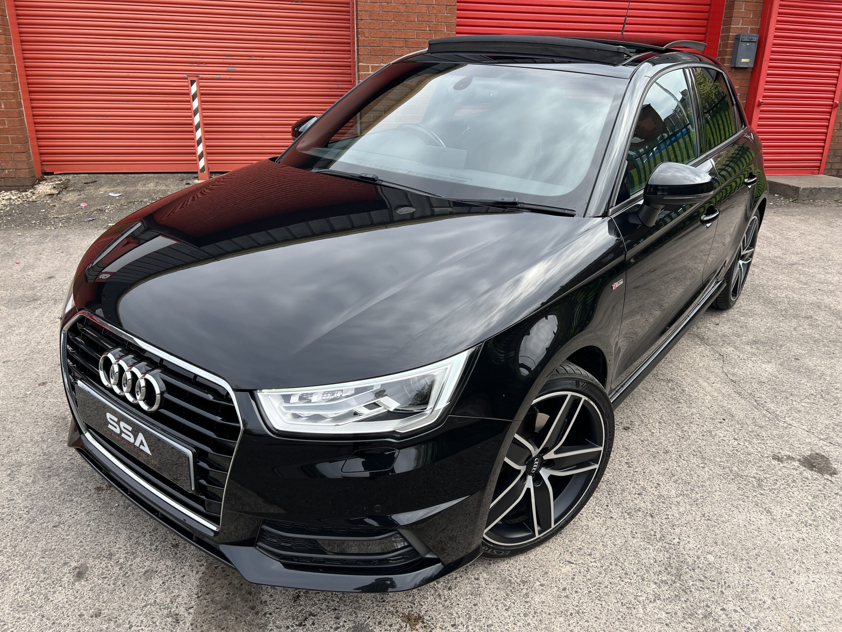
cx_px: 421
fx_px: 632
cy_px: 316
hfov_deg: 67.3
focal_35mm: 26
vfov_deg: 53.1
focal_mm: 5.7
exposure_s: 1/1196
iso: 50
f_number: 1.5
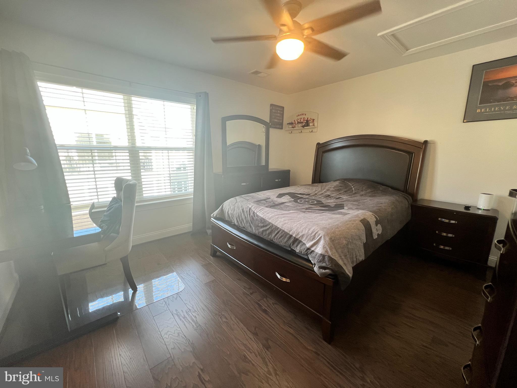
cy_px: 194
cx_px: 258
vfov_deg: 89.9
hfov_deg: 106.2
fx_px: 194
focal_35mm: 13
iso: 160
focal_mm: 1.57
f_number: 1.8
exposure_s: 1/120
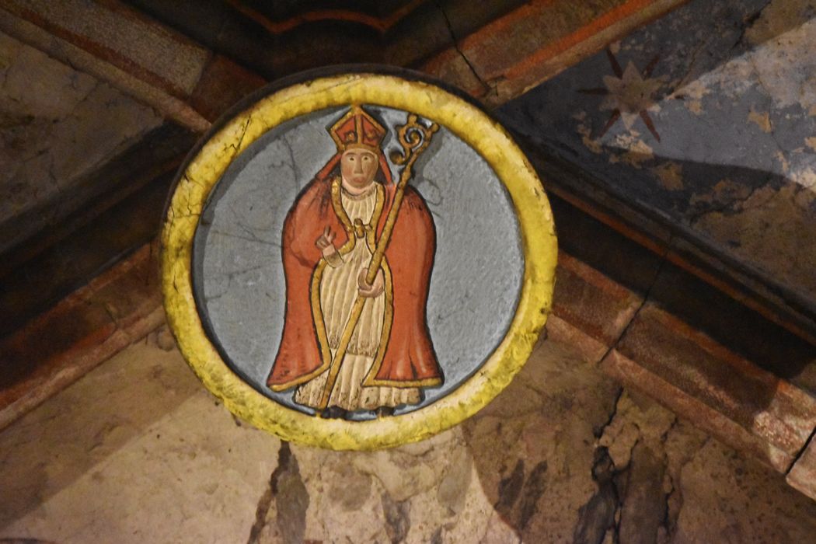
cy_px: 272
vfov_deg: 5.6
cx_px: 408
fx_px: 5610
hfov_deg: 8.3
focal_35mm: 248
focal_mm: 165
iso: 12800
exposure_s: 1/50
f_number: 5.3
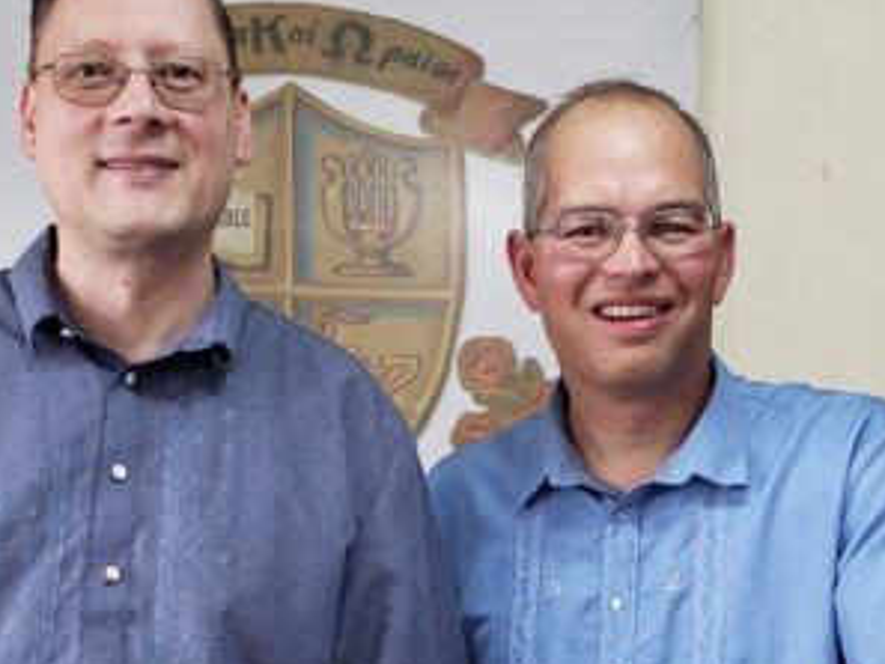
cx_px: 560
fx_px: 1790
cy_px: 575
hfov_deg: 27.7
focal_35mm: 70
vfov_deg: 20.7
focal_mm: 4.3
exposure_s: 1/60
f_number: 2.4
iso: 160
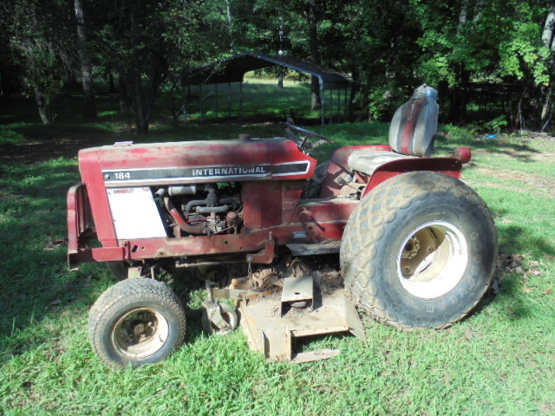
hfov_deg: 61.7
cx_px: 278
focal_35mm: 29
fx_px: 465
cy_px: 208
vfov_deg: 48.2
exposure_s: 1/320
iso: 100
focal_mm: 5.3
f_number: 3.7
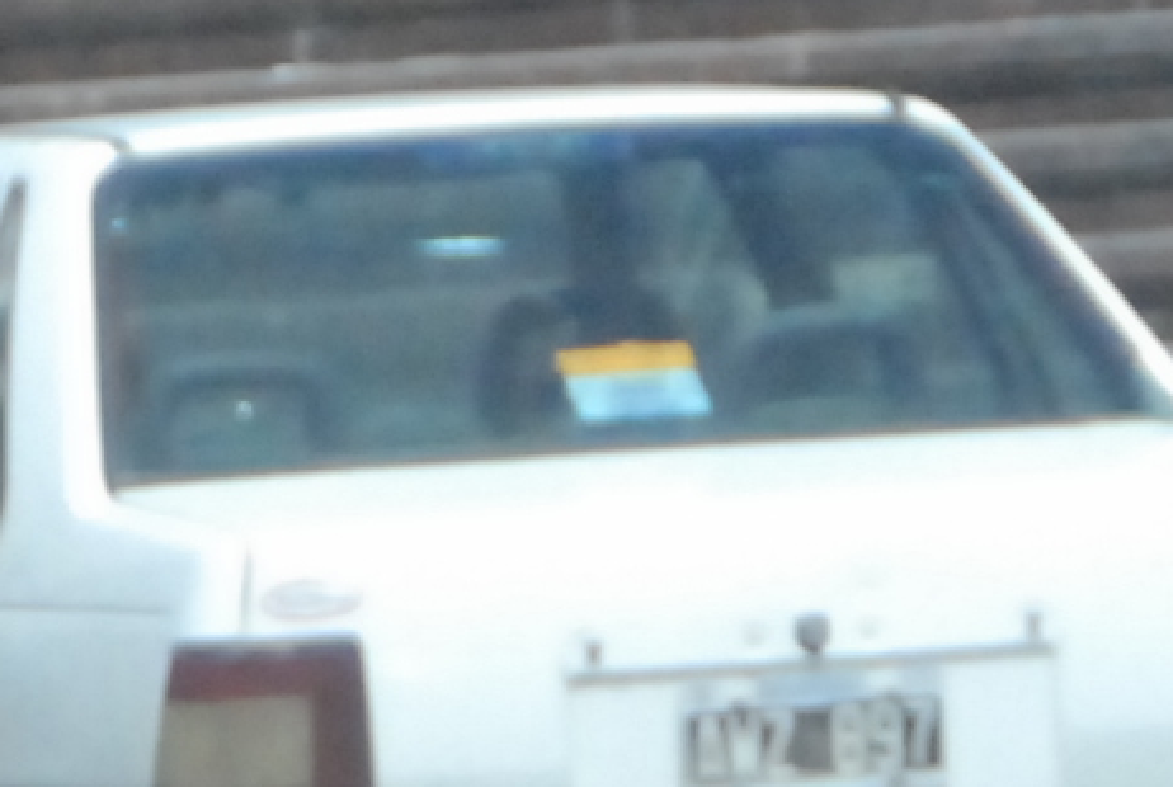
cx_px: 546
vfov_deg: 3.0
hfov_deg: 4.6
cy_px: -894
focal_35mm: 451
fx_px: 14723
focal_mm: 48
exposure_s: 1/8000
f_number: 4.8
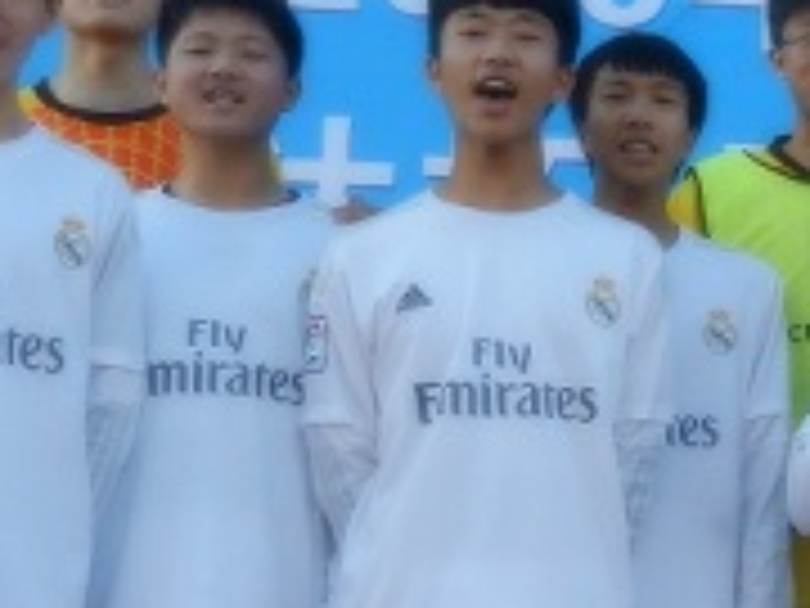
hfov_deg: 20.5
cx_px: 837
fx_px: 2153
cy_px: 403
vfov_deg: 16.0
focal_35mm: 92
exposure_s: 1/320
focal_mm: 5.1
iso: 160
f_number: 3.6
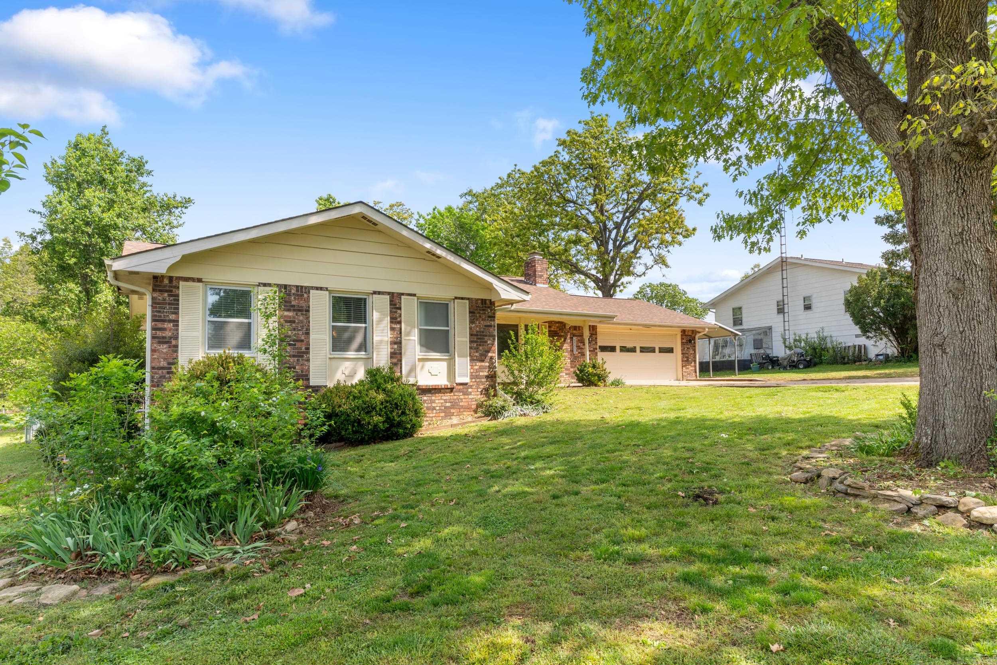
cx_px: 498
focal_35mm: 20
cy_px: 332
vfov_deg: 62.8
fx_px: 544
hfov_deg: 85.0
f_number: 9
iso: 200
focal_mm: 13.1
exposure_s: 1/80
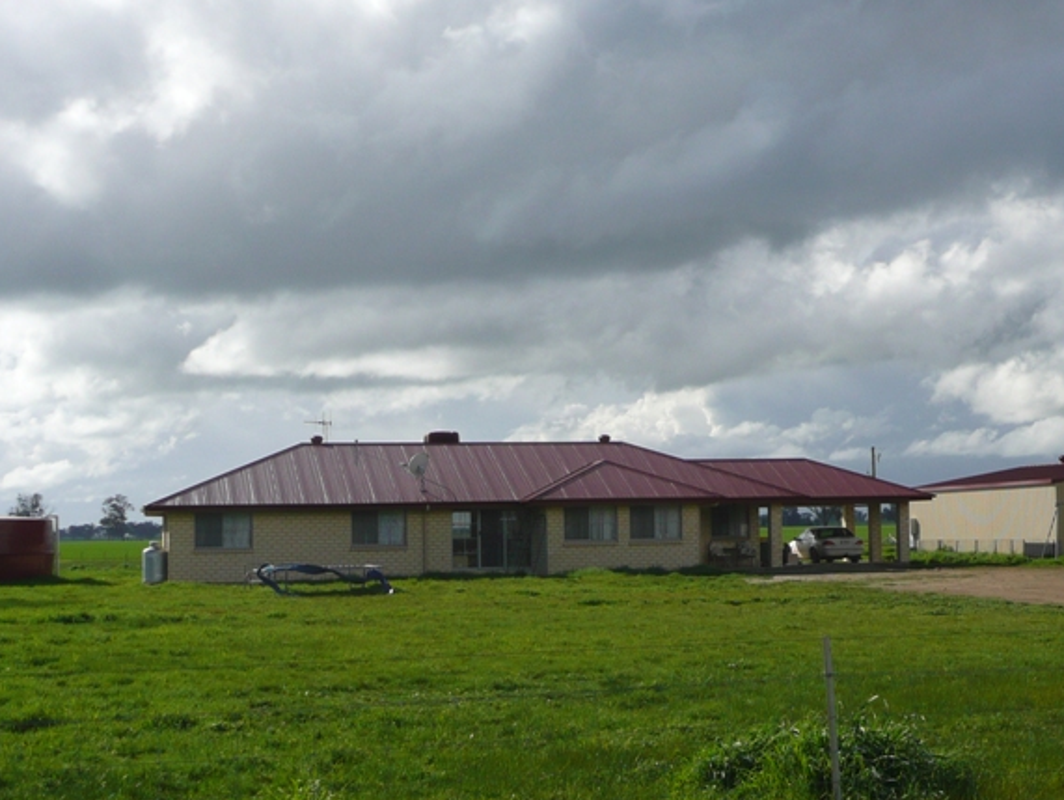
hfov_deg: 30.5
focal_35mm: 63
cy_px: 440
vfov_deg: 23.3
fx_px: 1938
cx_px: 712
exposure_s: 1/1000
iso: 100
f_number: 4.1
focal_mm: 7.3
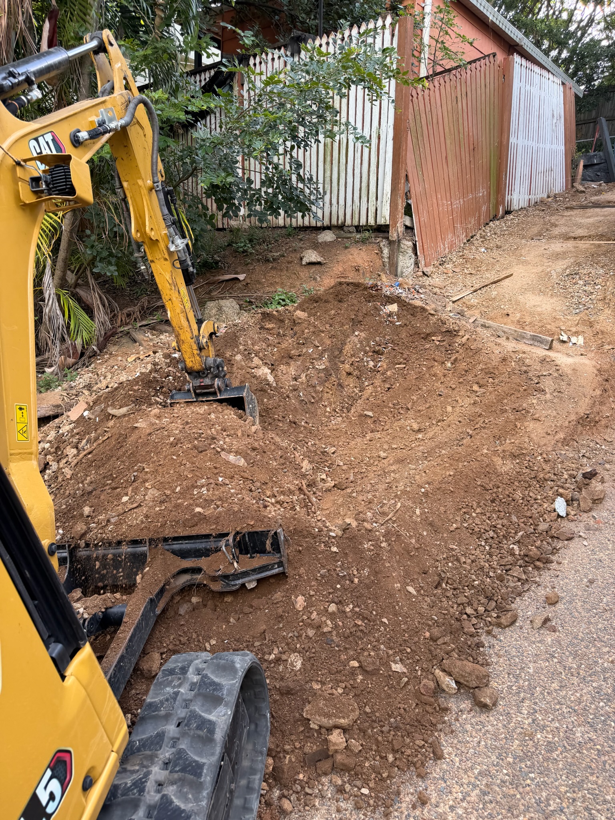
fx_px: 569
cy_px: 410
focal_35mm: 24
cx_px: 308
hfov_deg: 56.8
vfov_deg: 71.6
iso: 64
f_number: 1.78
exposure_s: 1/289
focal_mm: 6.76
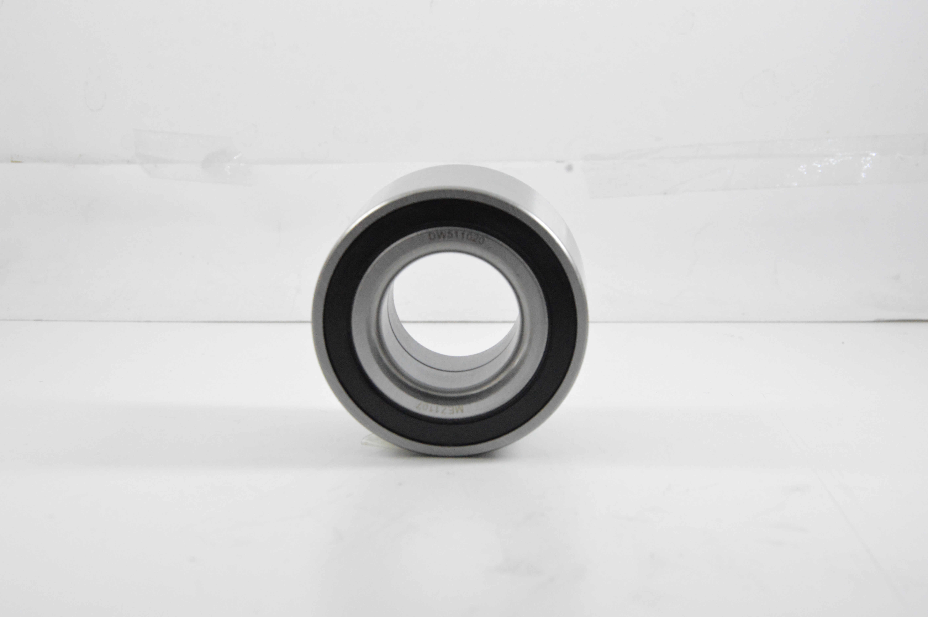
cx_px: 464
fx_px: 1854
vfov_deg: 18.9
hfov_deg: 28.1
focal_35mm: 72
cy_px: 308
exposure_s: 1/100
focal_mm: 48
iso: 3200
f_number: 8
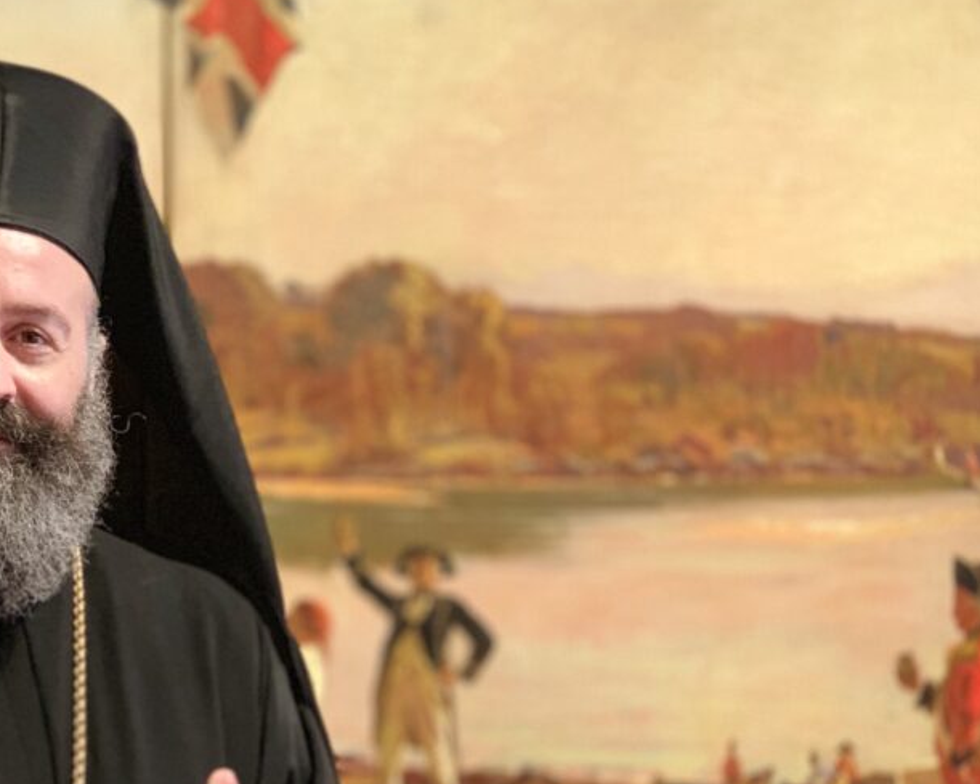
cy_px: 545
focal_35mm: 85
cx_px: 168
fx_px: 2466
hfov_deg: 22.1
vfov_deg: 18.0
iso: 400
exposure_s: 1/33
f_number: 2.4
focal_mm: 6
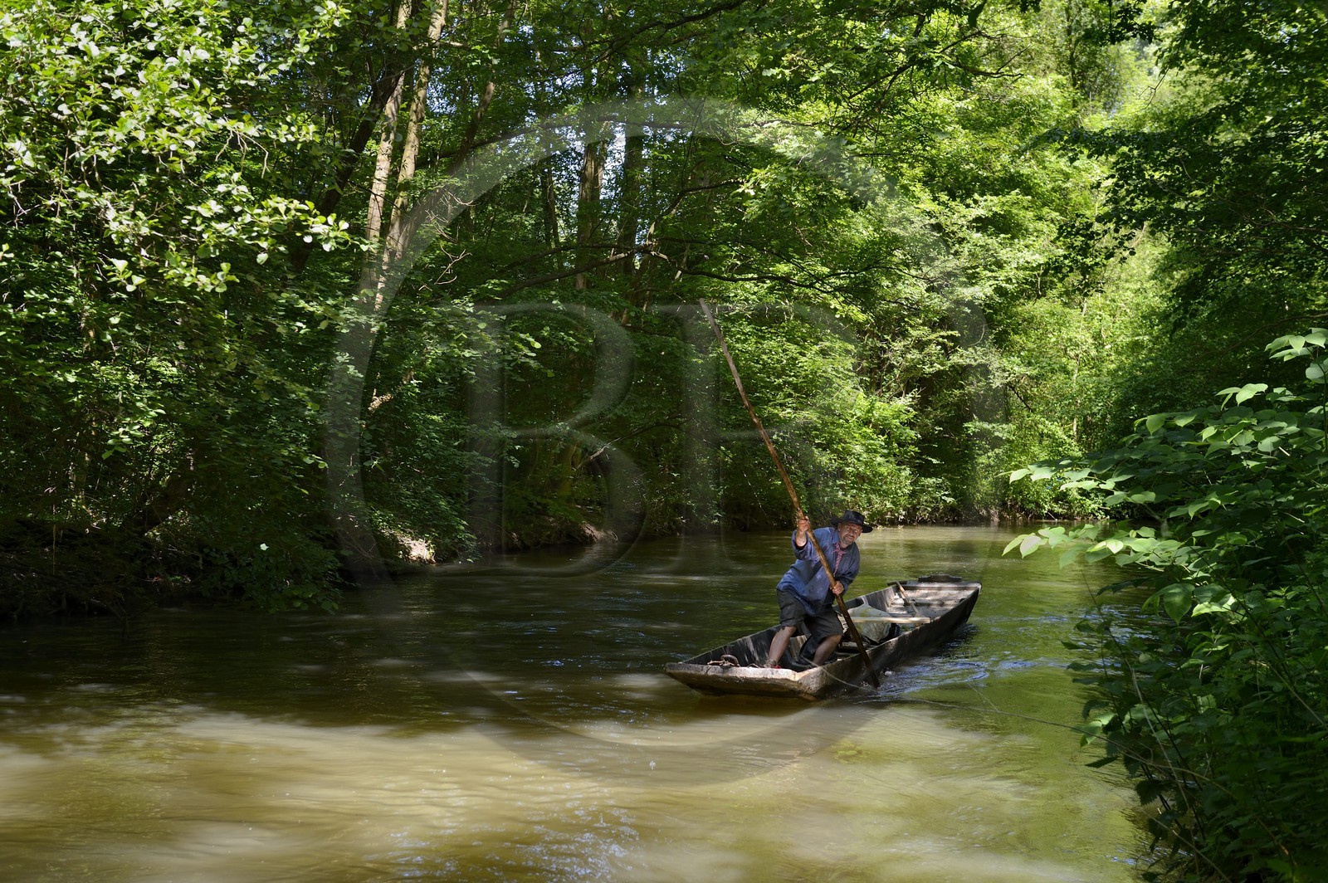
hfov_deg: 38.2
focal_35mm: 52
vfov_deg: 25.9
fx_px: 1917
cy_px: 442
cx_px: 664
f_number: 4.5
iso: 400
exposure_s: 1/200
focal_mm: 52
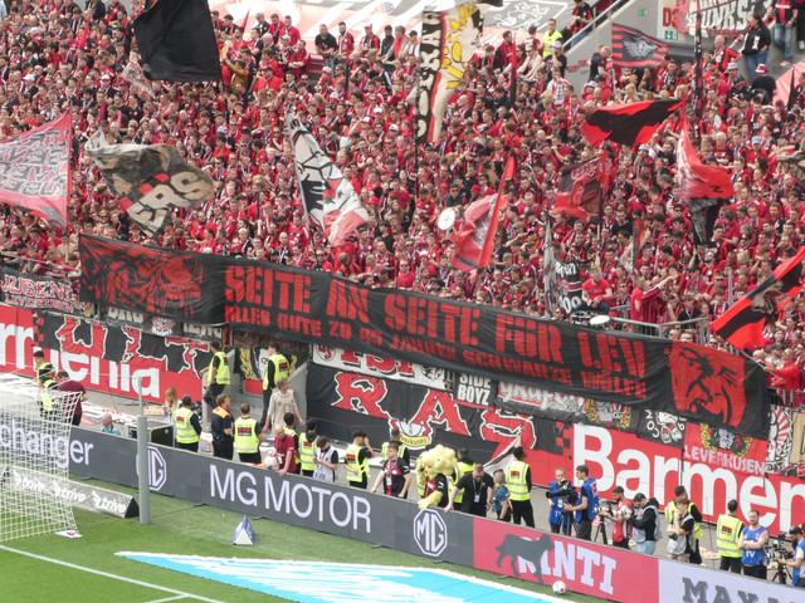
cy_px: 302
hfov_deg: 9.9
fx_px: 4651
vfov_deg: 7.4
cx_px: 402
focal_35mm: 200
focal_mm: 35.8
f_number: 5.6
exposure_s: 1/80
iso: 100
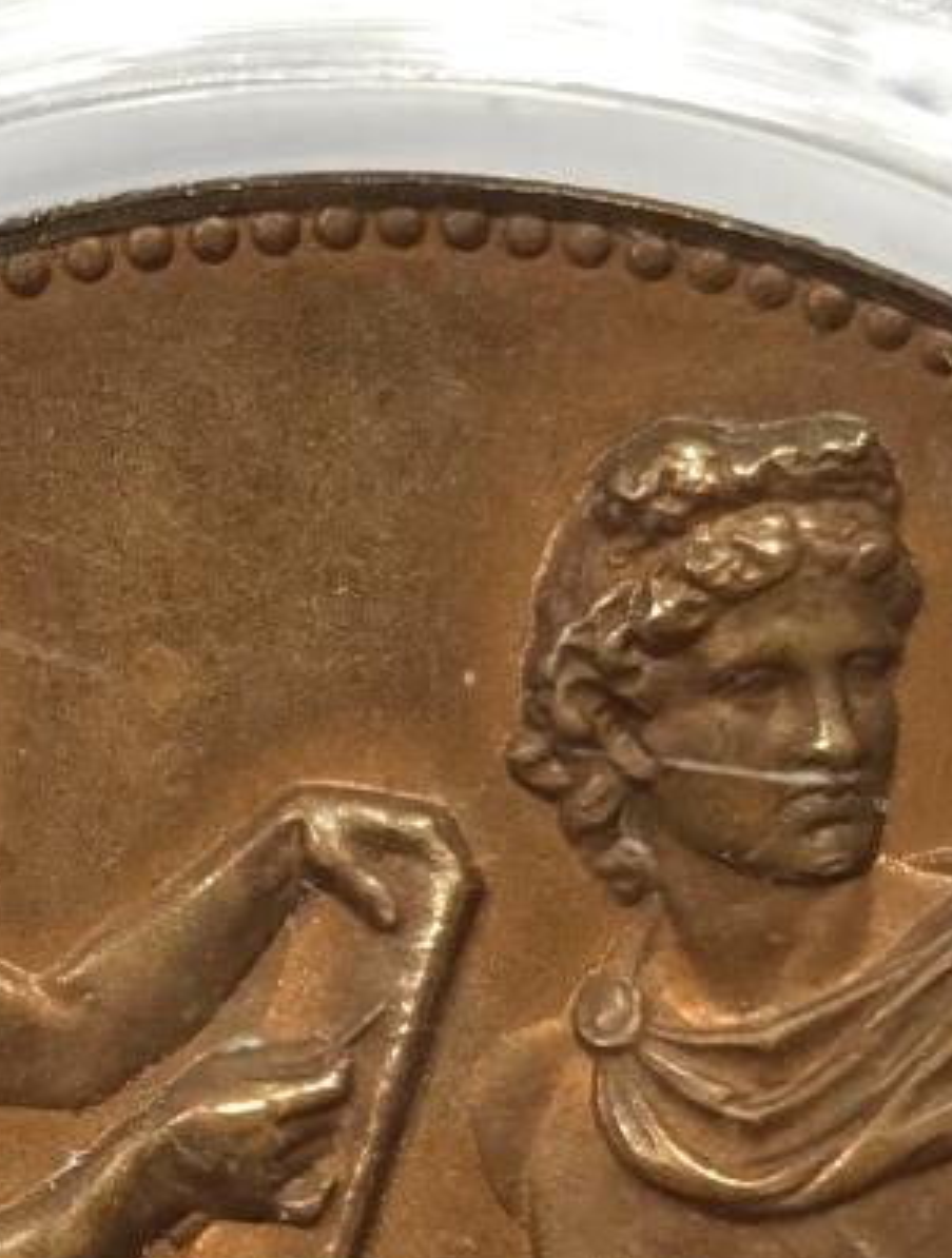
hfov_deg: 6.1
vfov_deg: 8.1
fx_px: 8900
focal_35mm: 244
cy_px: 762
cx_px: 380
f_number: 16
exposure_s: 1/100
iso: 200
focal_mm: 5.56
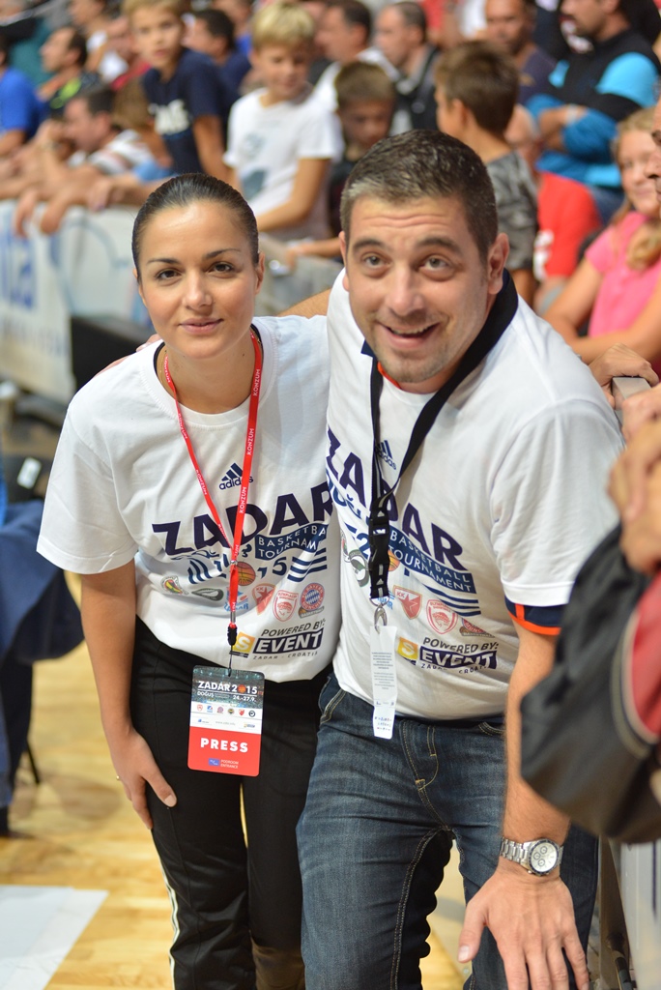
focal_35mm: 80
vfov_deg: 25.3
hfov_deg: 17.1
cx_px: 330
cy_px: 495
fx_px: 2200
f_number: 3.5
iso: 1600
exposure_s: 1/320
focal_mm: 80
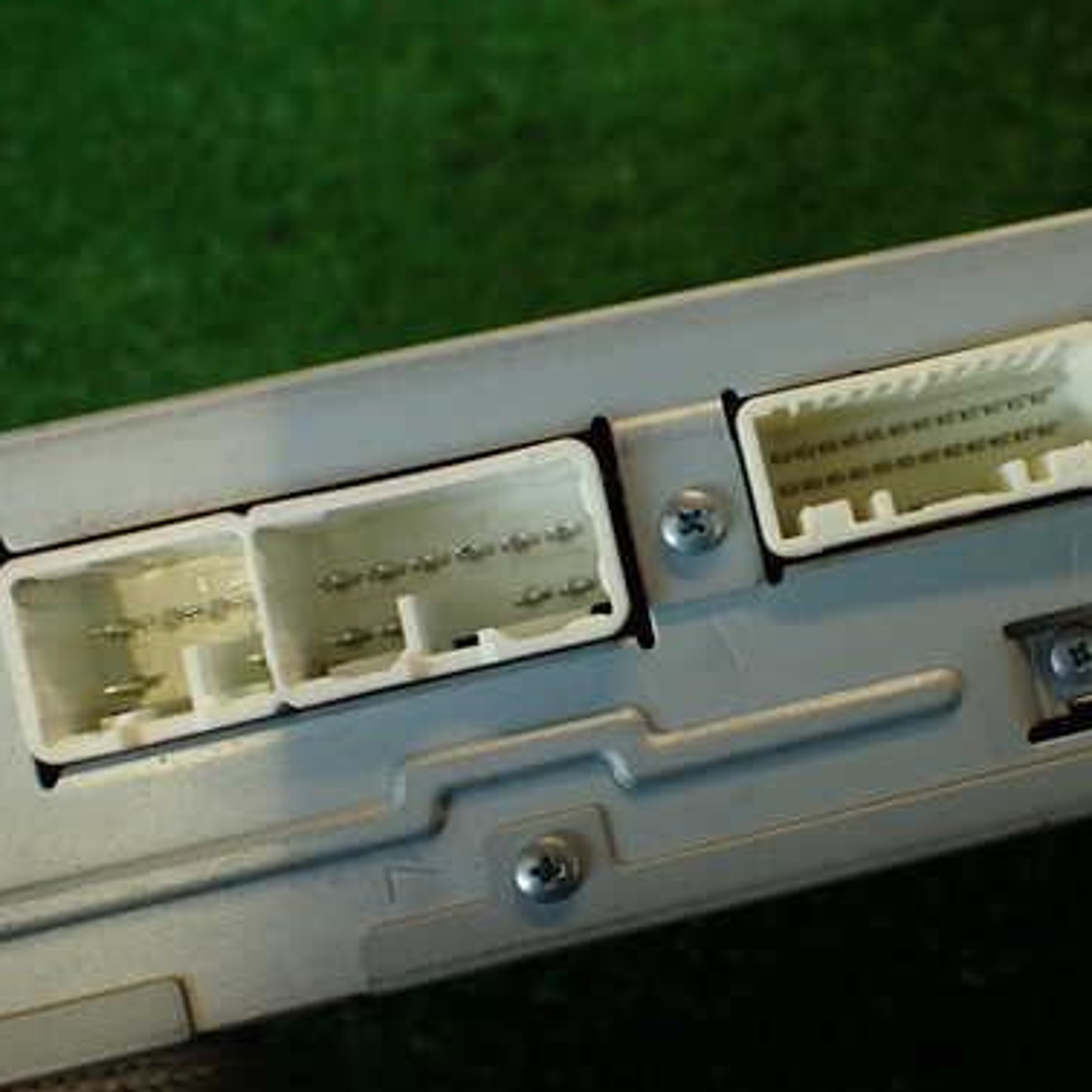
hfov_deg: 36.7
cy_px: 559
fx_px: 1606
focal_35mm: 45
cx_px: 811
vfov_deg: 37.6
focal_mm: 5.79
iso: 125
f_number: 2.4
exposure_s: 1/60
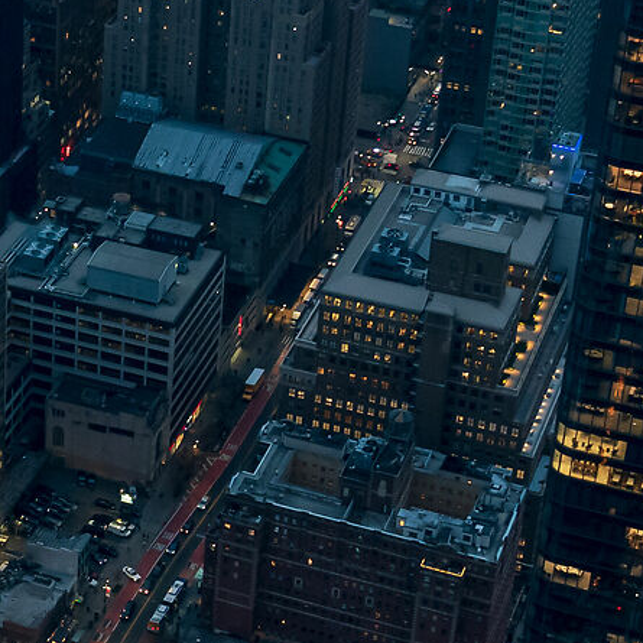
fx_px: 2312
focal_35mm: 110
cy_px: 237
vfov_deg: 15.8
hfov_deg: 15.4
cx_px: -81
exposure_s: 1/100
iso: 800
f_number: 4
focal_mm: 24
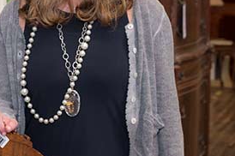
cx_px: 80
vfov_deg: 10.0
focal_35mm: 137
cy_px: 54
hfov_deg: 15.0
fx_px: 893
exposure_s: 1/60
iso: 200
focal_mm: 50
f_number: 5
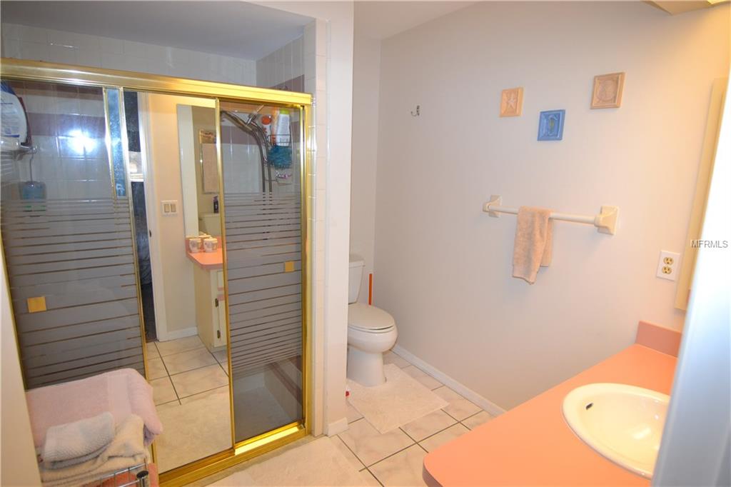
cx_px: 366
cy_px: 244
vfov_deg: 67.3
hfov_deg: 90.0
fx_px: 365
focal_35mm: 18
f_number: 4
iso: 720
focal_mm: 12
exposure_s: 1/60
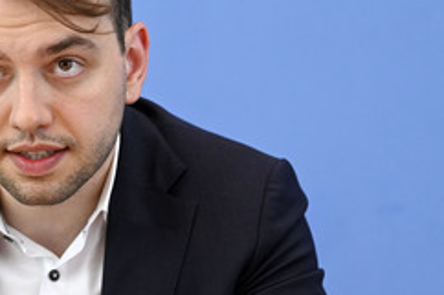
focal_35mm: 233
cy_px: 117
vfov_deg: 5.9
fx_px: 2872
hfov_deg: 8.8
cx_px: 36
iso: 3200
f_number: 6.3
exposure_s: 1/640
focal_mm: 125
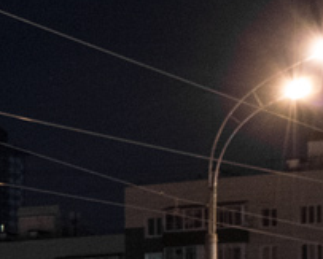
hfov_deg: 6.8
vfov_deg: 5.8
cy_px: 323
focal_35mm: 266
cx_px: -498
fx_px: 2547
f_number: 4
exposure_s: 1/4
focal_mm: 32
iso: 400
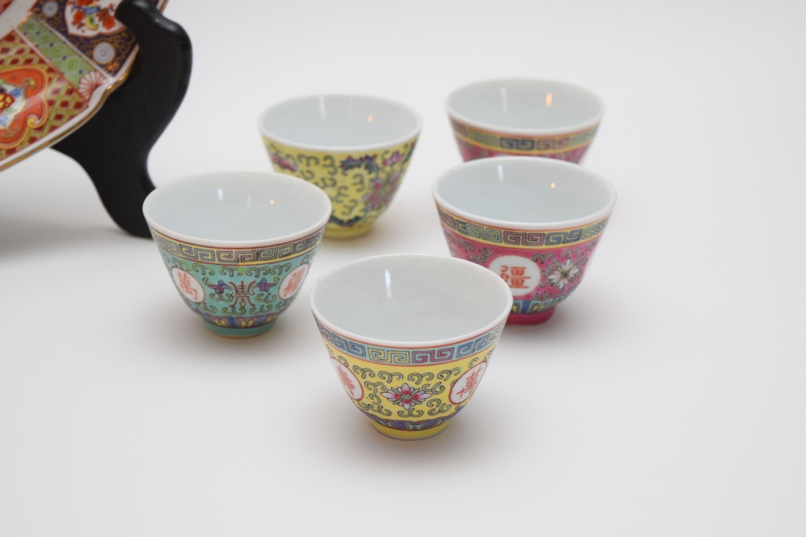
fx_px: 1847
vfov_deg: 16.6
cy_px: 268
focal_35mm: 82
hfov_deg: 24.6
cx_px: 403
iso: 800
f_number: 5.6
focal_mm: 55
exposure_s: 1/60
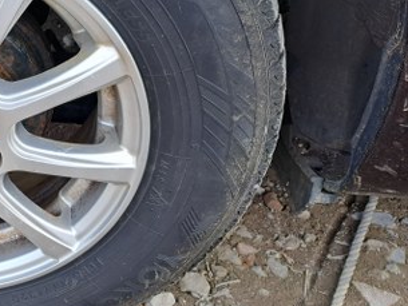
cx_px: -84
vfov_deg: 23.2
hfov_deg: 27.1
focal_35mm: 63
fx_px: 743
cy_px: 100
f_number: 1.8
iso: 50
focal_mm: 5.23
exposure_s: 1/162
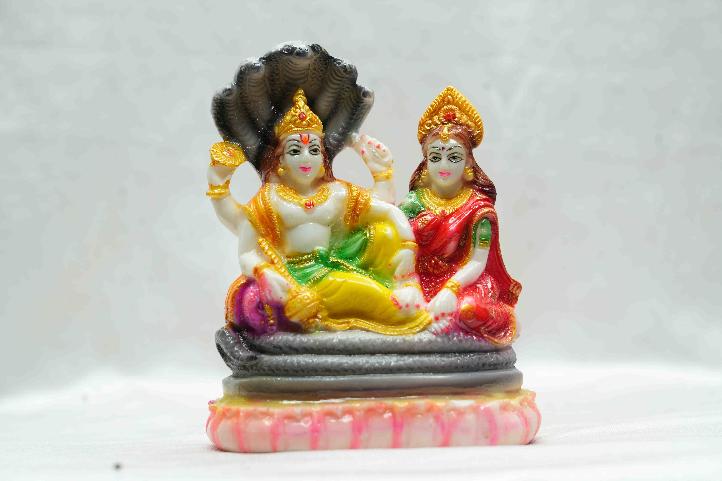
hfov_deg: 19.5
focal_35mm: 105
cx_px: 361
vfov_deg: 13.0
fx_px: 2106
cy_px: 240
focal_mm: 105
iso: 320
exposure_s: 1/50
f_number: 7.1
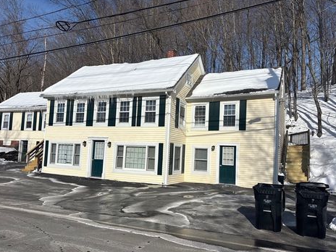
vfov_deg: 49.7
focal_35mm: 28
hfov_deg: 63.4
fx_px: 272
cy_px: 133
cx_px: 178
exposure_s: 1/9091
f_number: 1.6
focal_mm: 5.96
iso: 50
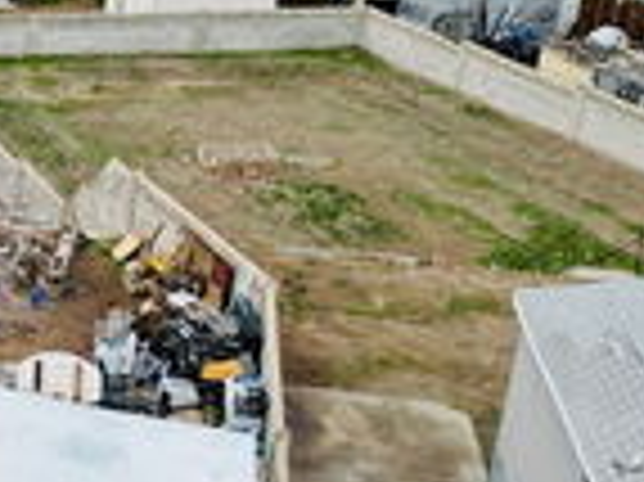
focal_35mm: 86
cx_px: -374
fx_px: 1599
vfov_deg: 17.1
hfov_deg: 19.3
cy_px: 266
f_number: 1.7
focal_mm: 6.72
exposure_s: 1/2000
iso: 100
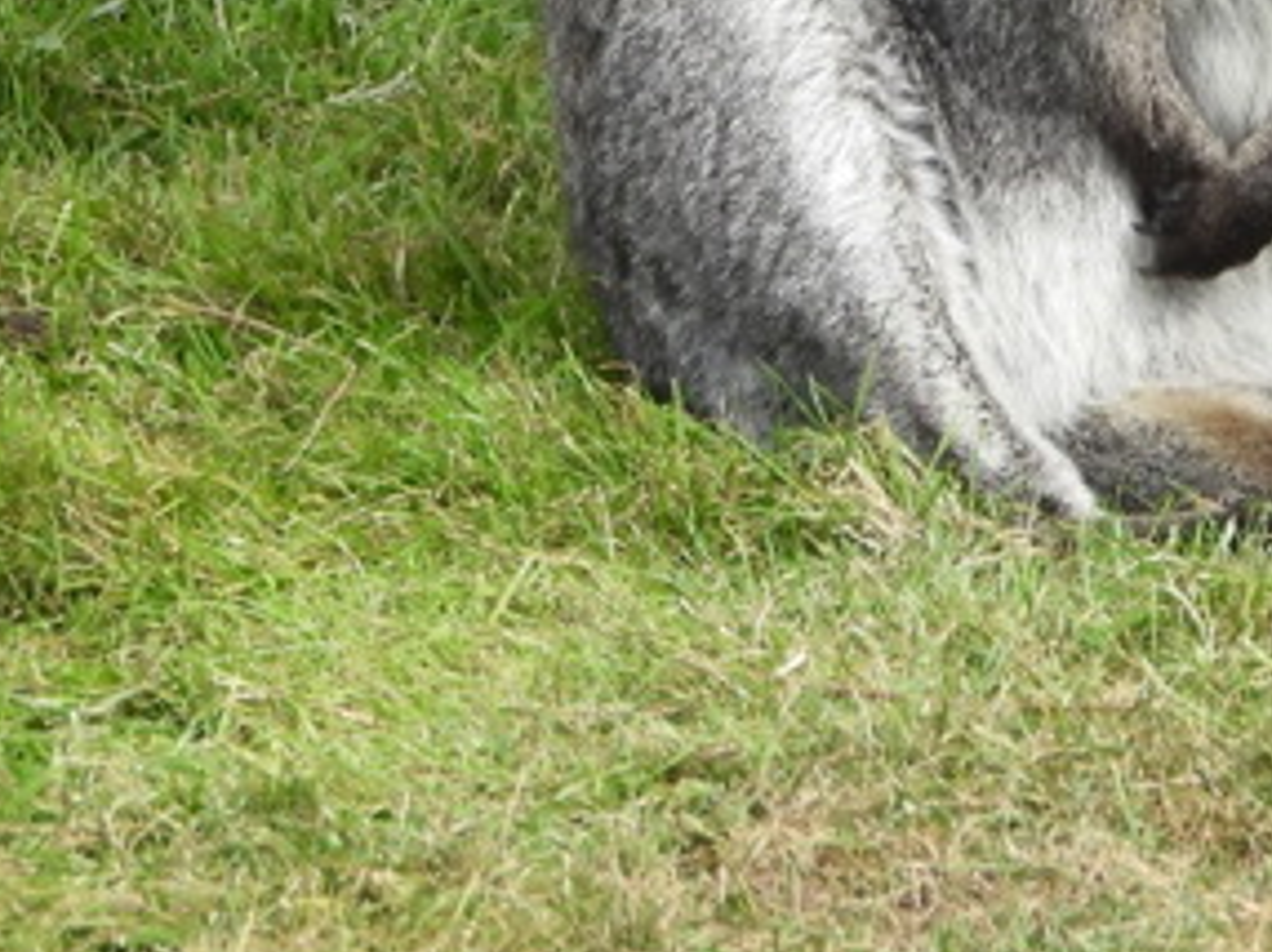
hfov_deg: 1.4
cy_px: 40
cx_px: 1067
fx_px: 51365
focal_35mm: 1399
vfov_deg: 1.1
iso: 140
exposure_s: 1/250
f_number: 5
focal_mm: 89.9
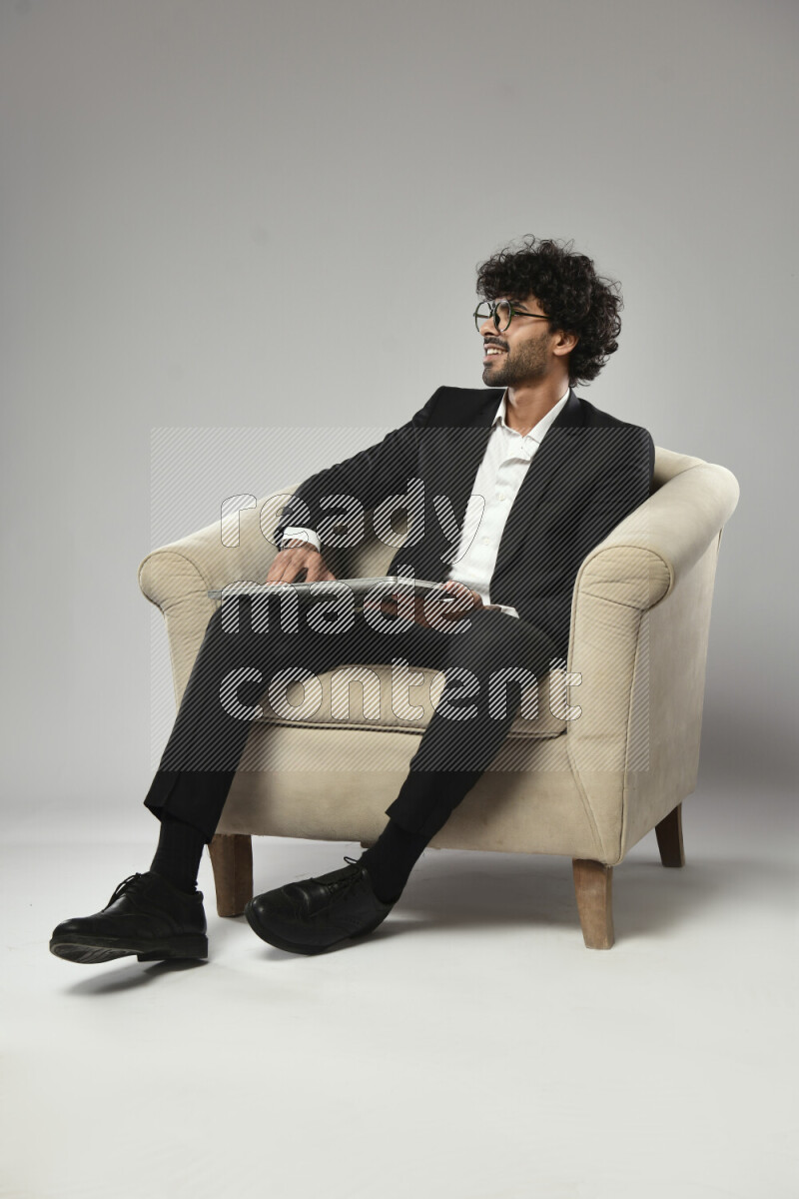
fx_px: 1398
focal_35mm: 42
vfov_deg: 46.4
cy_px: 600
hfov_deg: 31.9
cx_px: 400
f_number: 5.6
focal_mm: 42
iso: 400
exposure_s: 1/125
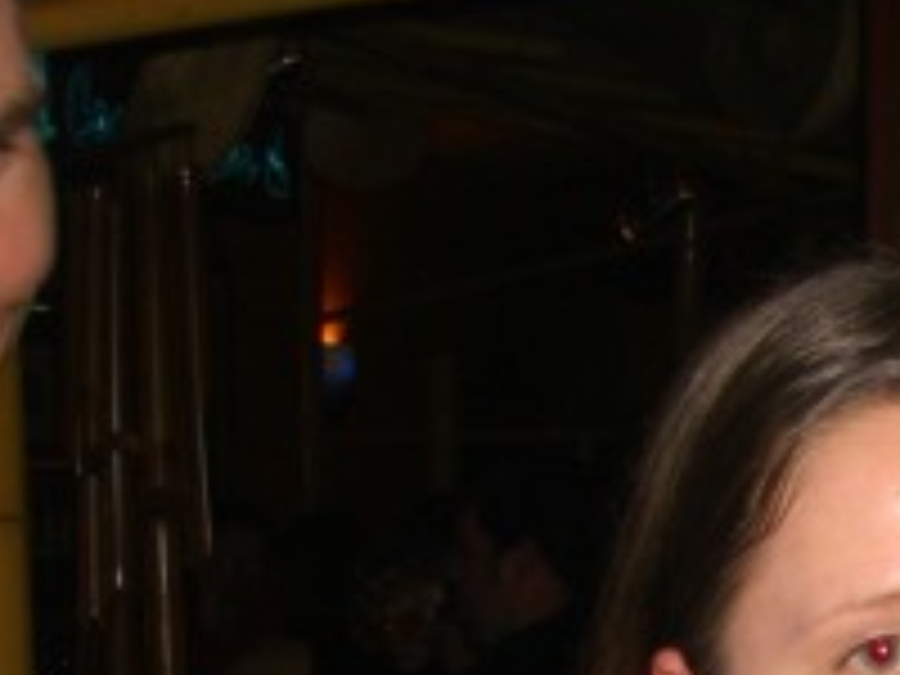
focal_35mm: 114
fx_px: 2964
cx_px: 1130
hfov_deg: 16.4
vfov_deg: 12.6
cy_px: 886
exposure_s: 1/60
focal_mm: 7.9
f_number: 2.8
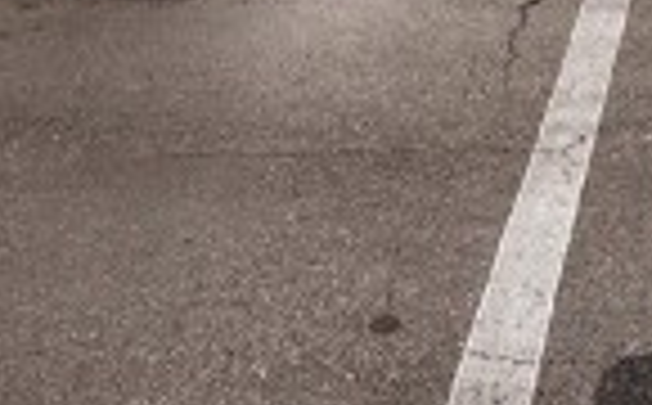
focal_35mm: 105
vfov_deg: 11.4
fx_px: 1862
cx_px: 639
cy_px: -351
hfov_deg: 19.3
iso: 250
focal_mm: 7
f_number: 10
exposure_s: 1/125
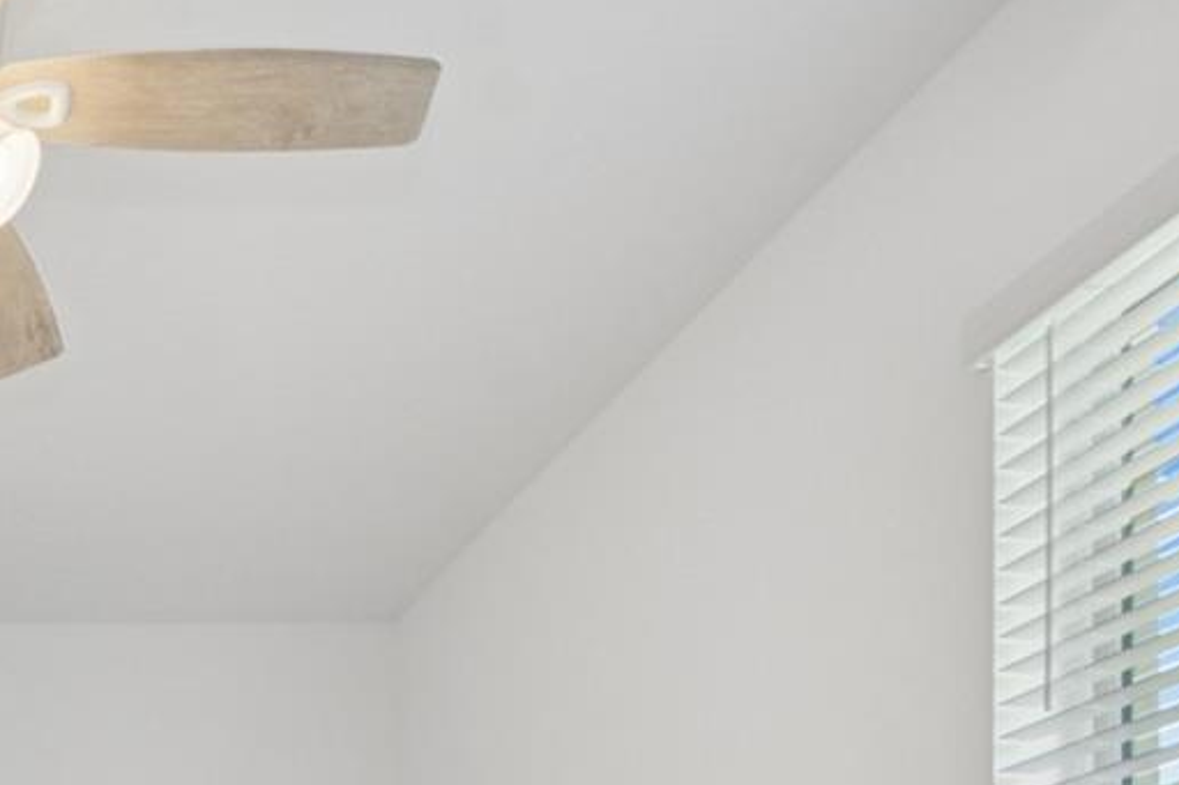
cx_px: -187
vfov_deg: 21.9
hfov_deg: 32.7
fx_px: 1688
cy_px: 1165
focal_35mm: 52
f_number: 8
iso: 200
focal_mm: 11
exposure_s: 1/30
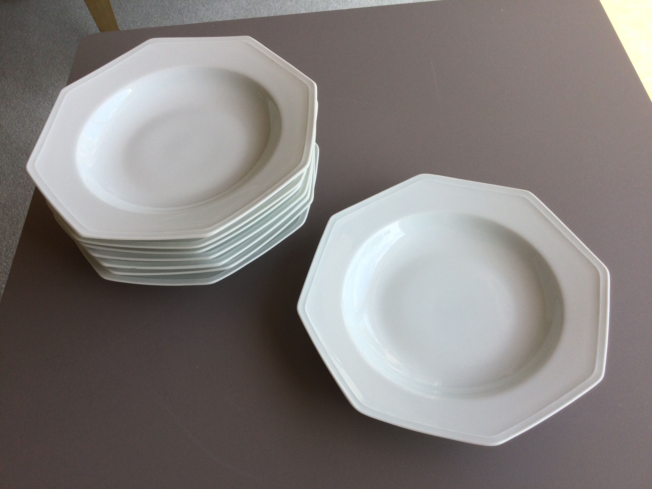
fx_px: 584
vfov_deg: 45.4
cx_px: 326
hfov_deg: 58.4
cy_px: 244
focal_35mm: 31
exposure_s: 1/255
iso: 25
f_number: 2.4
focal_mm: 3.3
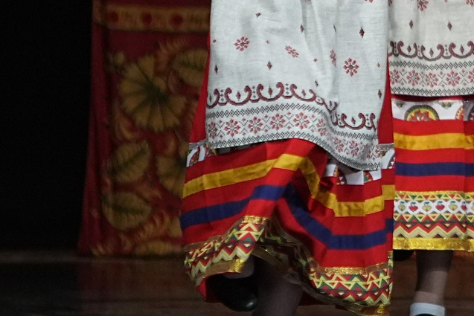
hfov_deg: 2.7
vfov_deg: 1.8
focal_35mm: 764
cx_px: 742
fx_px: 10061
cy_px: -132
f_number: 2.8
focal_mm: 190
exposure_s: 1/500
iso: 4000
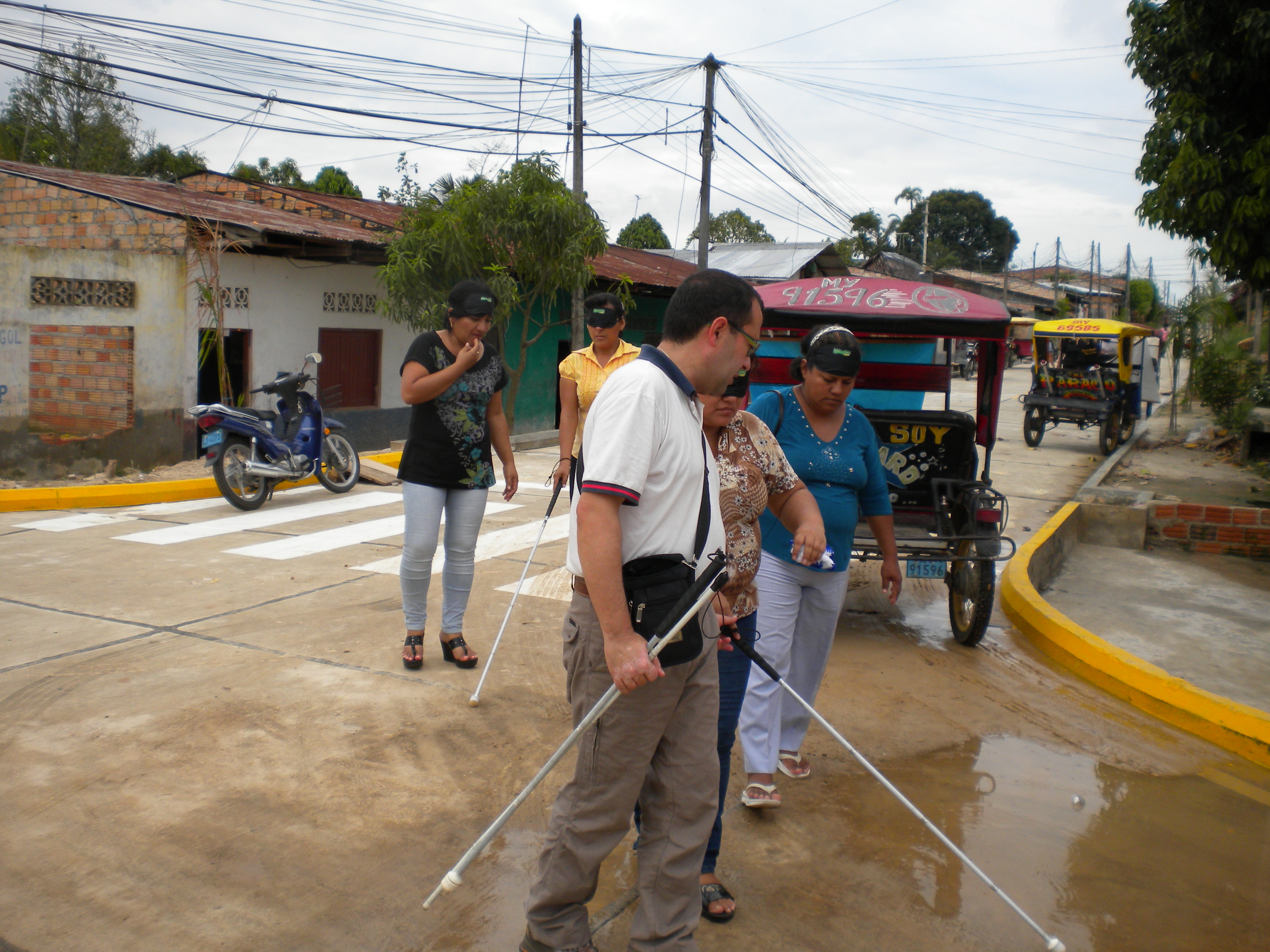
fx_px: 1284
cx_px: 635
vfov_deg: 40.7
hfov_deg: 52.6
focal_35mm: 35
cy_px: 476
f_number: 4.6
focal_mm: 6.3
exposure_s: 1/631
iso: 80
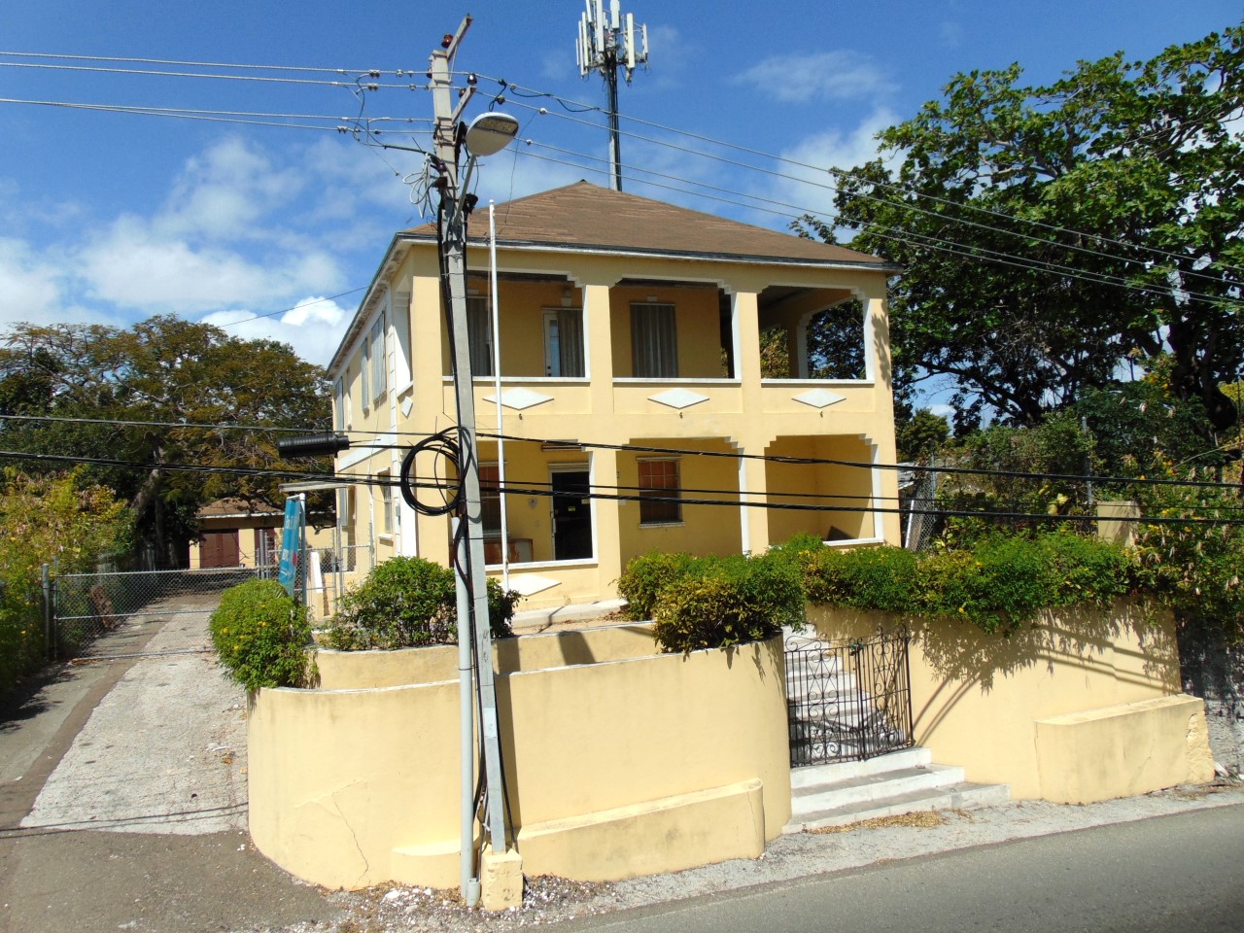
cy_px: 466
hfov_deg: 69.4
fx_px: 898
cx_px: 622
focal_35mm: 25
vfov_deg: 54.9
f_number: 7.7
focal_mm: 4.5
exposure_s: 1/320
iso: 80
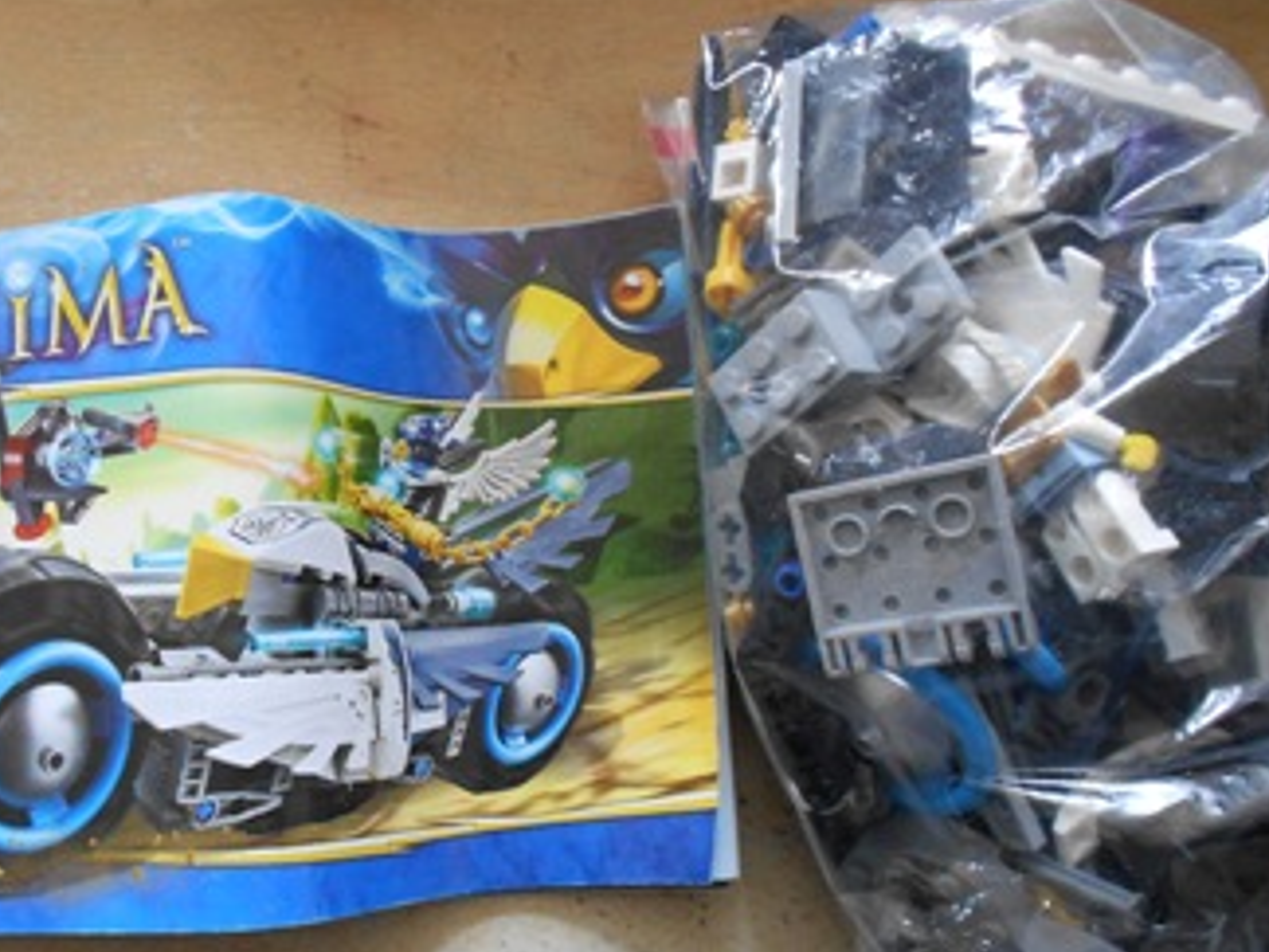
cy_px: 580
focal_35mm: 36
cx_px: 501
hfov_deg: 51.0
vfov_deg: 39.5
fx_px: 1320
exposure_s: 1/30
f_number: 3.2
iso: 320
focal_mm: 4.6
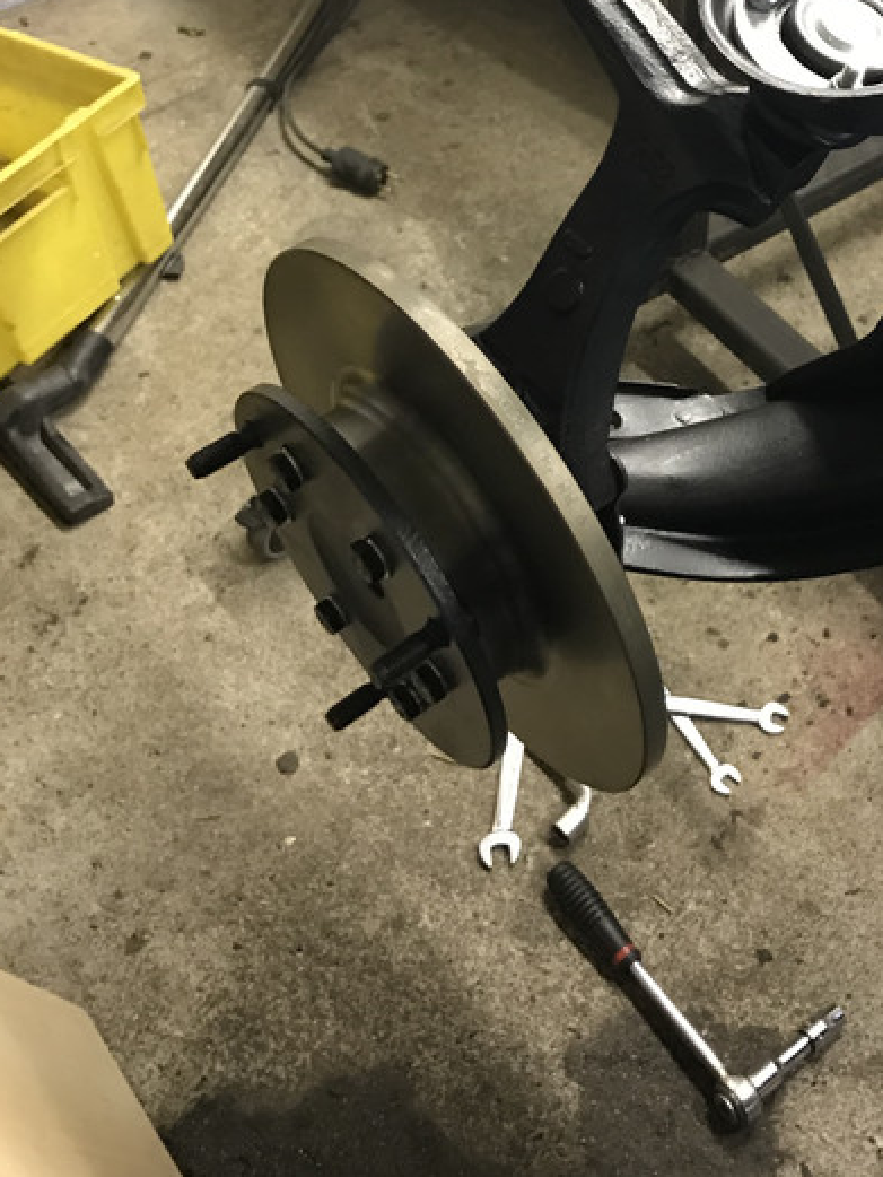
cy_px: 332
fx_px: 1462
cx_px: 666
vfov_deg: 42.8
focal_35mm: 43
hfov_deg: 32.9
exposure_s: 1/7
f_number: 1.8
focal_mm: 3.99
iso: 80
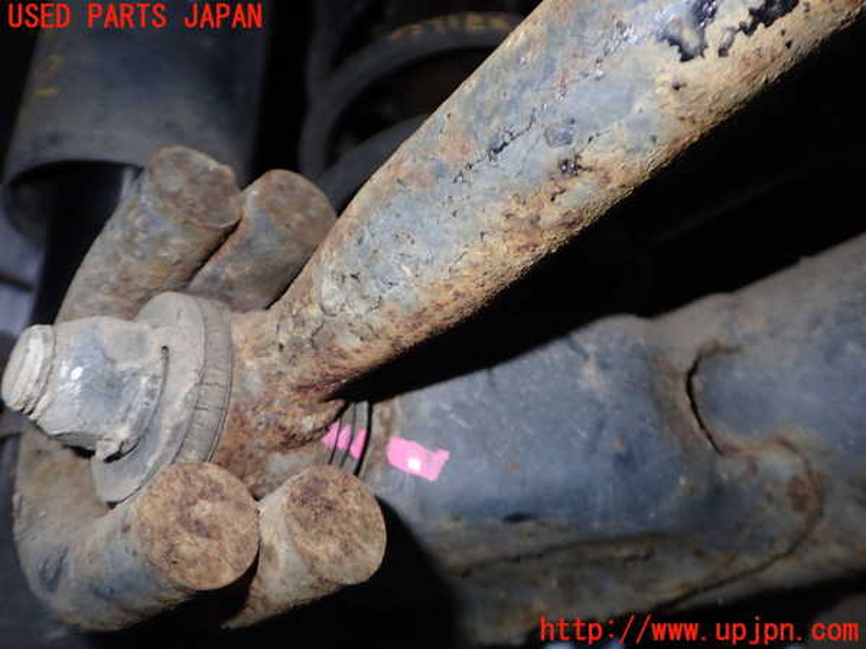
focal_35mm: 30
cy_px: 324
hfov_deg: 60.0
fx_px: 751
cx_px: 433
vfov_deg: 46.8
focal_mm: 5.4
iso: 200
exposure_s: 1/30
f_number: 6.3
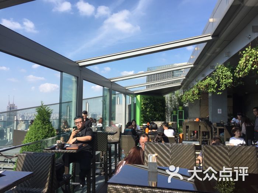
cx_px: 129
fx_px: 216
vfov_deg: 48.2
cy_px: 96
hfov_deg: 61.7
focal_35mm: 29
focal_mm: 4.15
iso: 32
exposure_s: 1/1522
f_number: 2.2
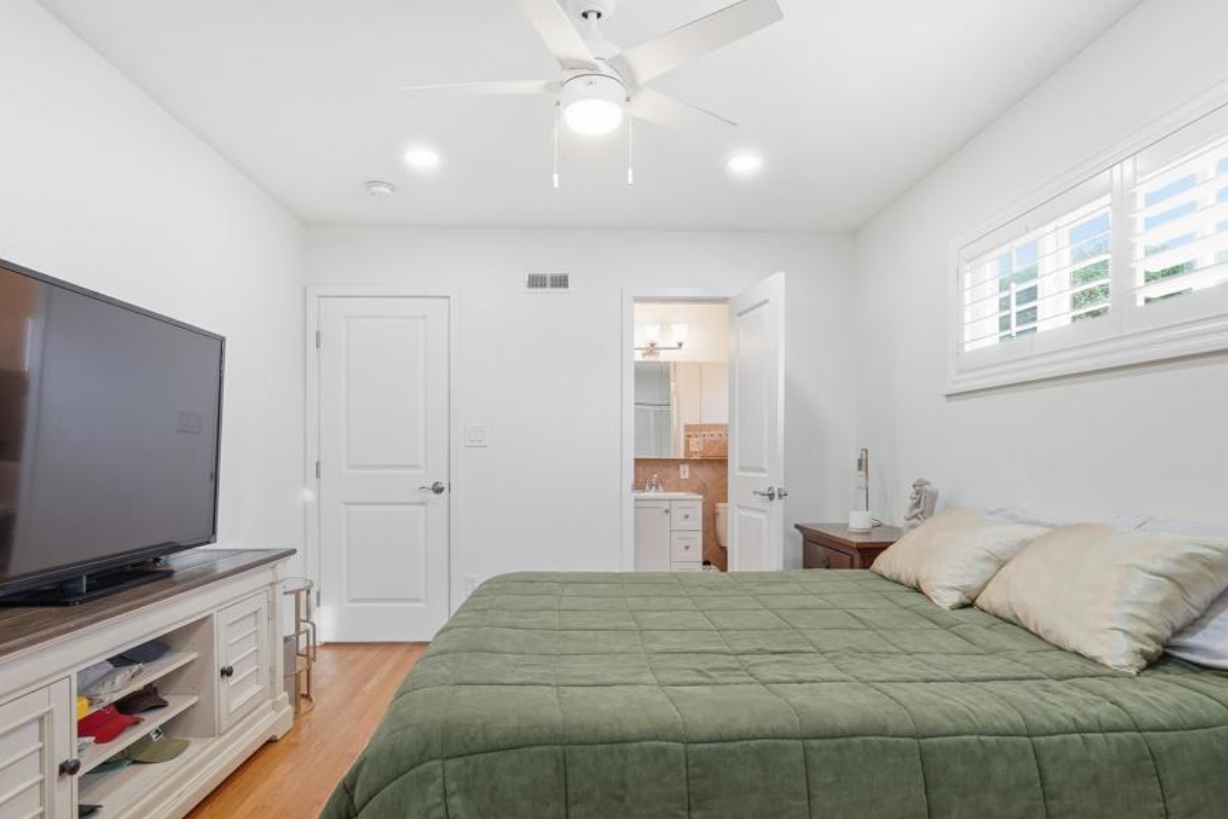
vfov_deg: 64.4
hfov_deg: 86.9
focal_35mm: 19
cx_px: 610
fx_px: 648
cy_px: 454
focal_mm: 16
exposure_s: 1/40
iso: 100
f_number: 11
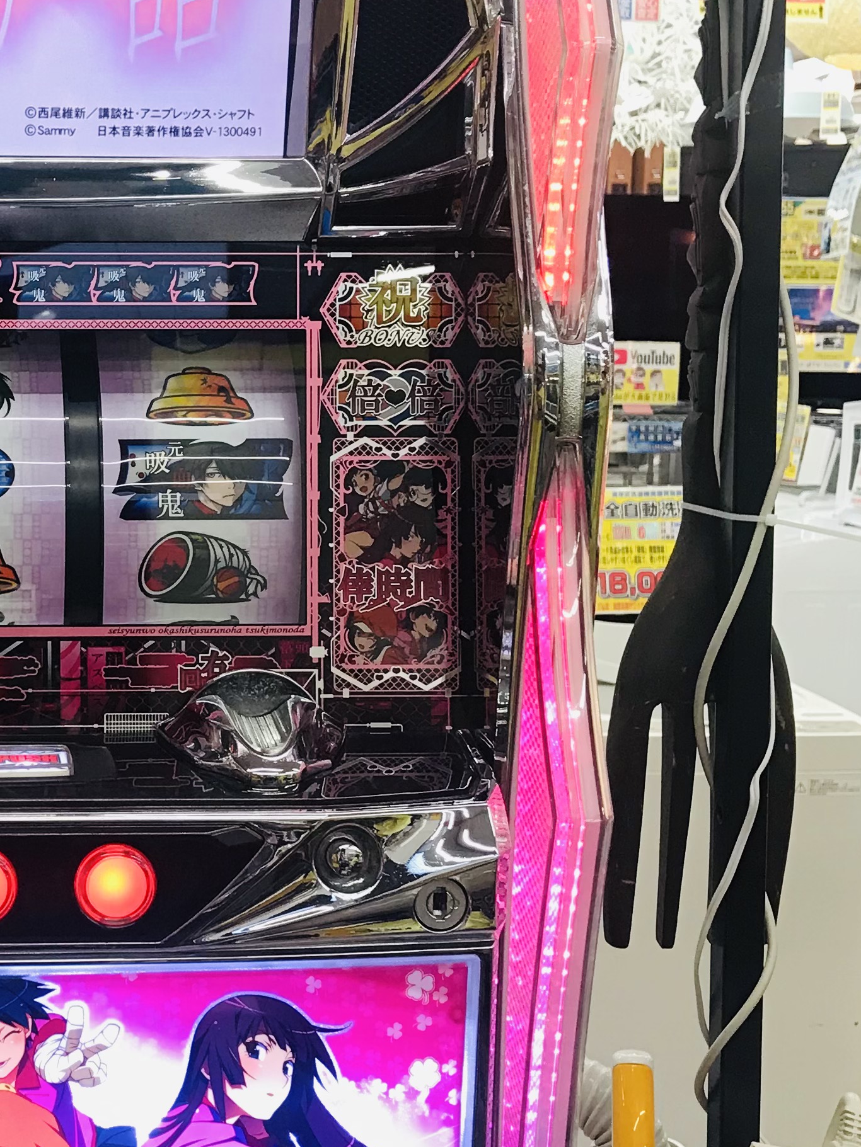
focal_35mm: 62
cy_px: 617
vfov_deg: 31.2
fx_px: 2056
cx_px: -26
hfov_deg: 22.6
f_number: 1.8
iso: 20
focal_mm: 3.99
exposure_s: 1/33
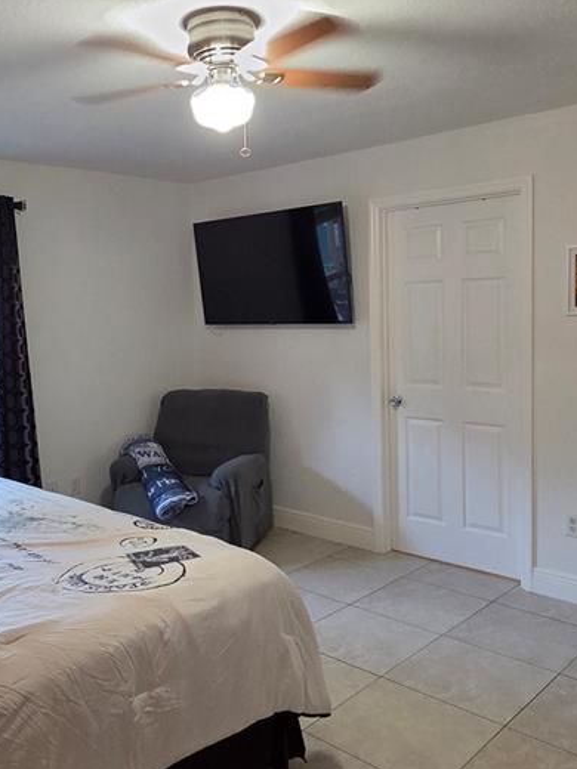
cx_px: 209
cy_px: 361
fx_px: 667
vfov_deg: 59.9
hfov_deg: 46.3
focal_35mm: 30
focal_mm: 2.2
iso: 400
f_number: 2.2
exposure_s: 1/60
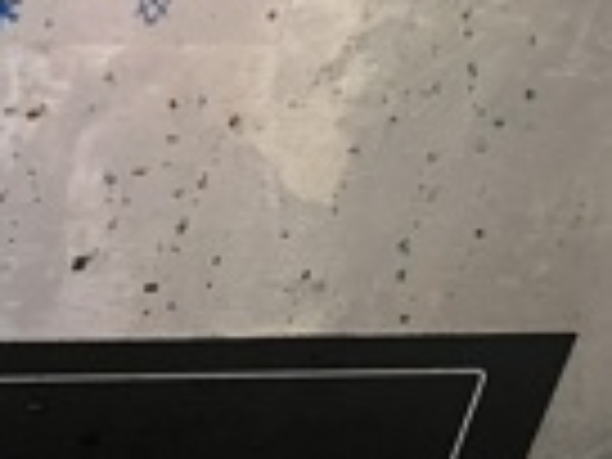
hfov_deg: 14.8
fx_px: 2069
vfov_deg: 12.3
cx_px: -477
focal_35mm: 117
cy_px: 612
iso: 640
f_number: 1.5
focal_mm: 5.7
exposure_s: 1/30
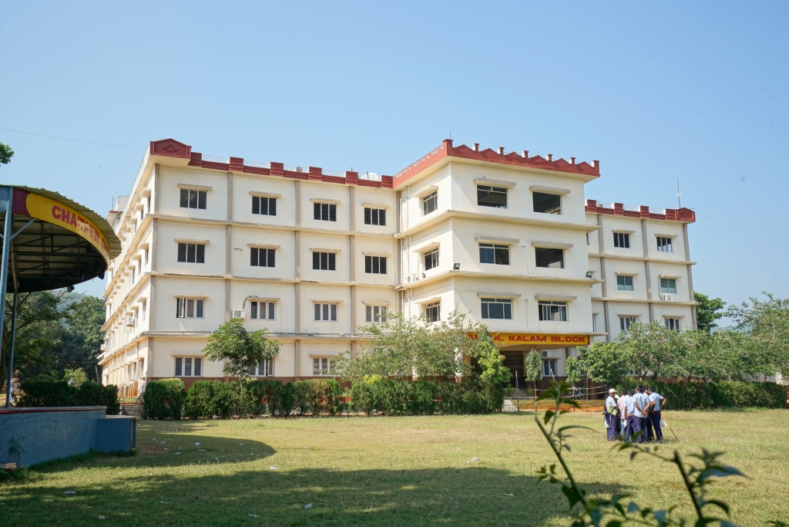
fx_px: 767
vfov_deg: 37.9
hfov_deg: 54.4
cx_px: 394
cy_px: 264
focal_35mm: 35
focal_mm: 35
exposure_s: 1/160
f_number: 11
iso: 250
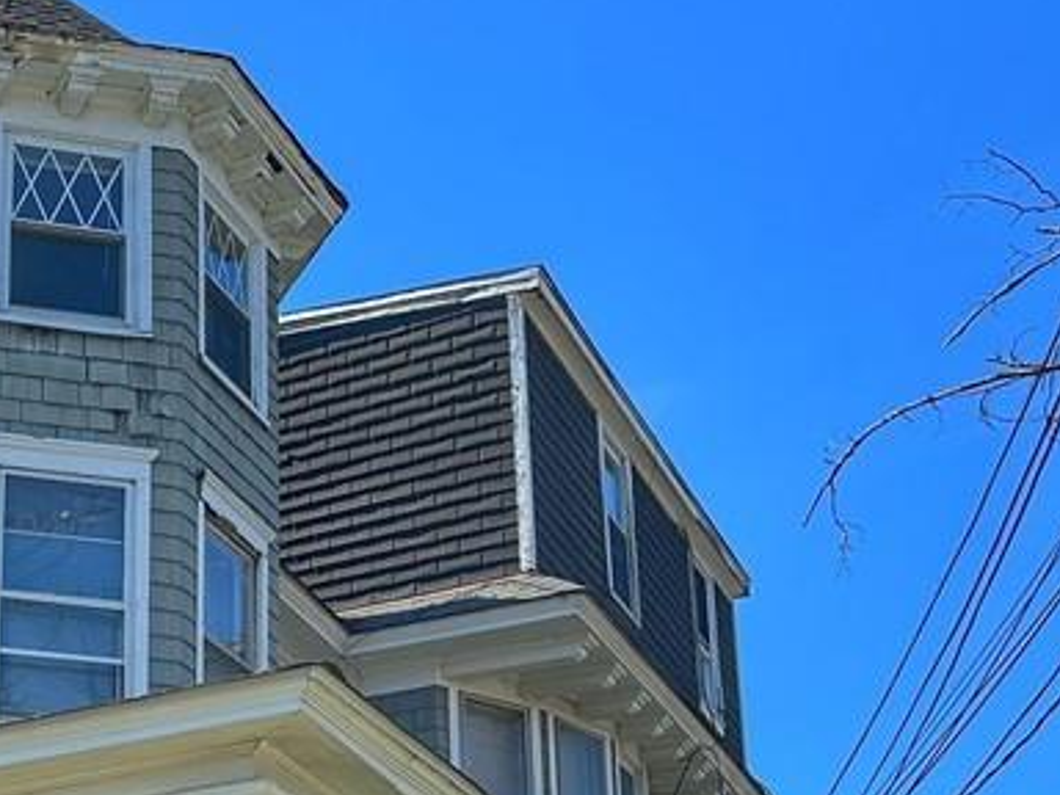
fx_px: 1960
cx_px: -121
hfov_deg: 27.5
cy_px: 864
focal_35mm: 64
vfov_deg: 21.8
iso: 80
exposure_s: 1/2469
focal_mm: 6.86
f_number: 1.78
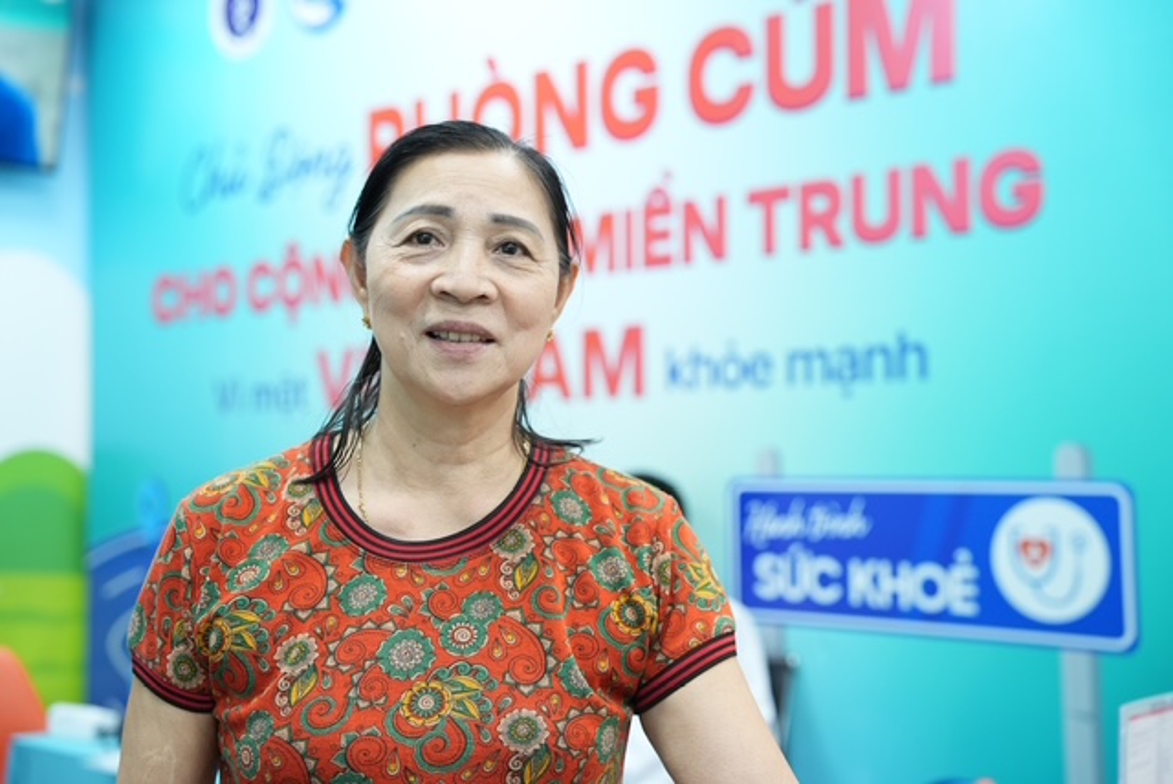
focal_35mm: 48
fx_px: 1565
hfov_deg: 41.1
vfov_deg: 28.1
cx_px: 586
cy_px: 392
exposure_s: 1/200
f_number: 2.8
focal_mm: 48
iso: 1250
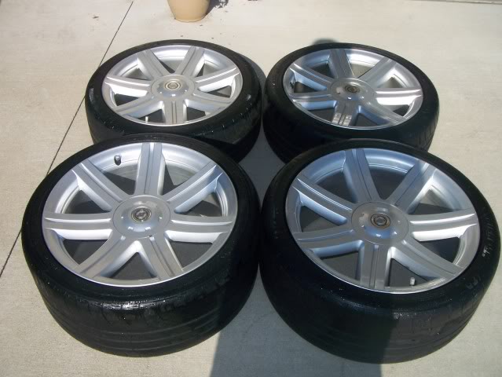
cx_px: 251
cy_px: 188
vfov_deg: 37.8
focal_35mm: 38
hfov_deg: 49.0
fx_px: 551
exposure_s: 1/250
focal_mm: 6.3
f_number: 7.1
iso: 64
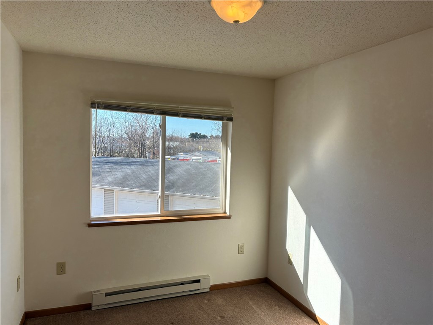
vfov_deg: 53.1
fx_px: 325
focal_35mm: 26
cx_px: 216
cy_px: 162
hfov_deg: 67.3
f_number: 1.6
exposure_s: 1/861
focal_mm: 5.96
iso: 64
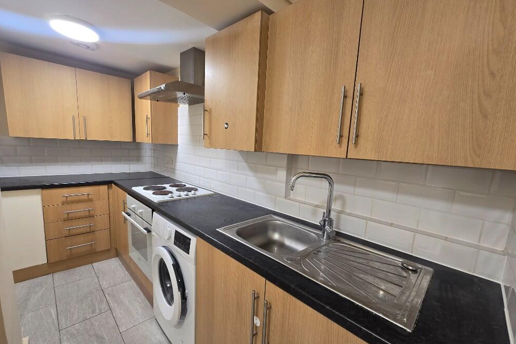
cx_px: 262
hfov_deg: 104.3
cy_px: 179
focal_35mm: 14
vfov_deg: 81.2
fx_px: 201
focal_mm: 2.2
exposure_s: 1/50
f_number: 2.2
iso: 125
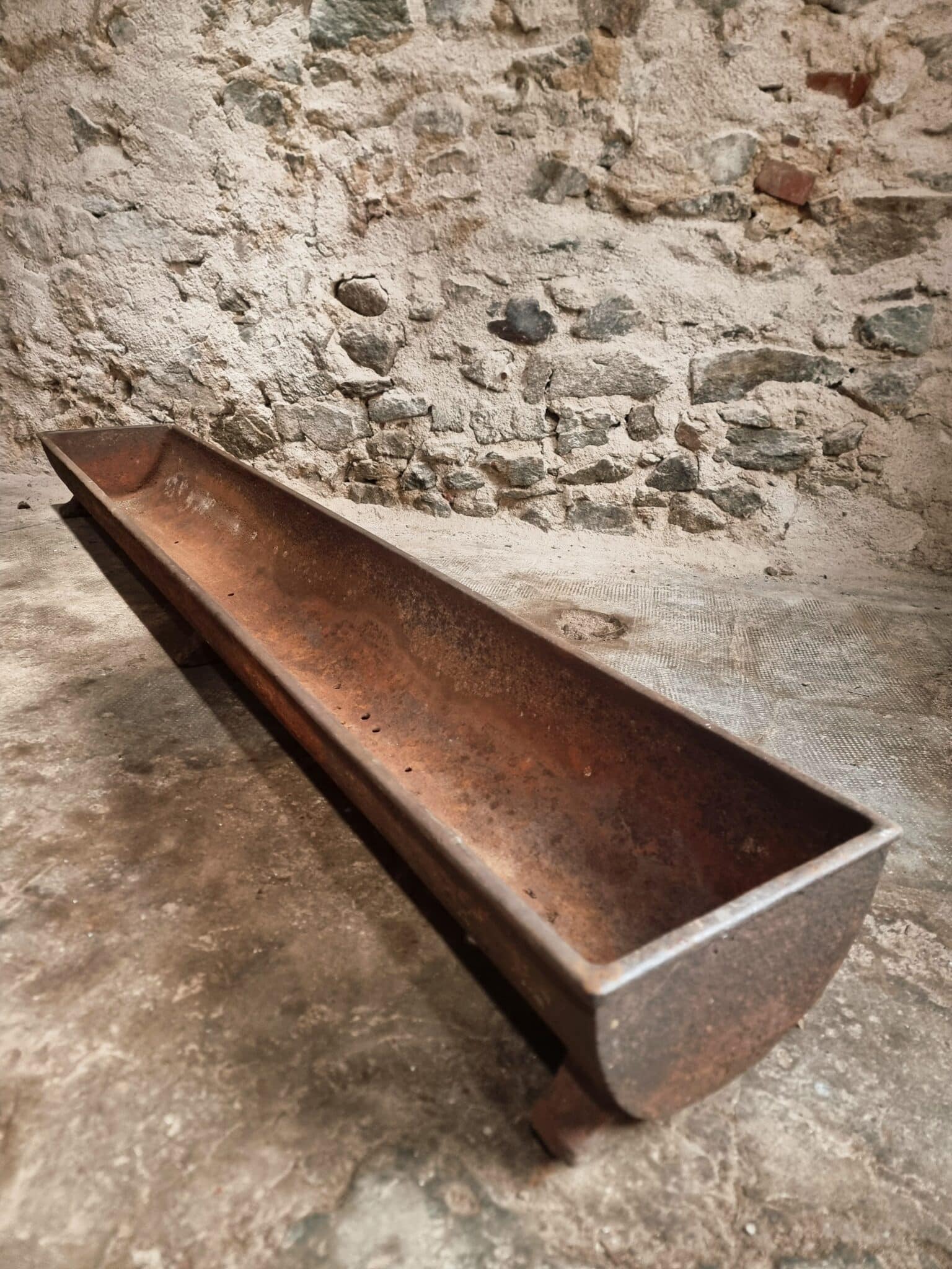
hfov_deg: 56.8
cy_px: 634
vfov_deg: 71.6
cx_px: 476
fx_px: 880
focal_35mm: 24
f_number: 1.8
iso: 640
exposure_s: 1/25
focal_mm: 6.7
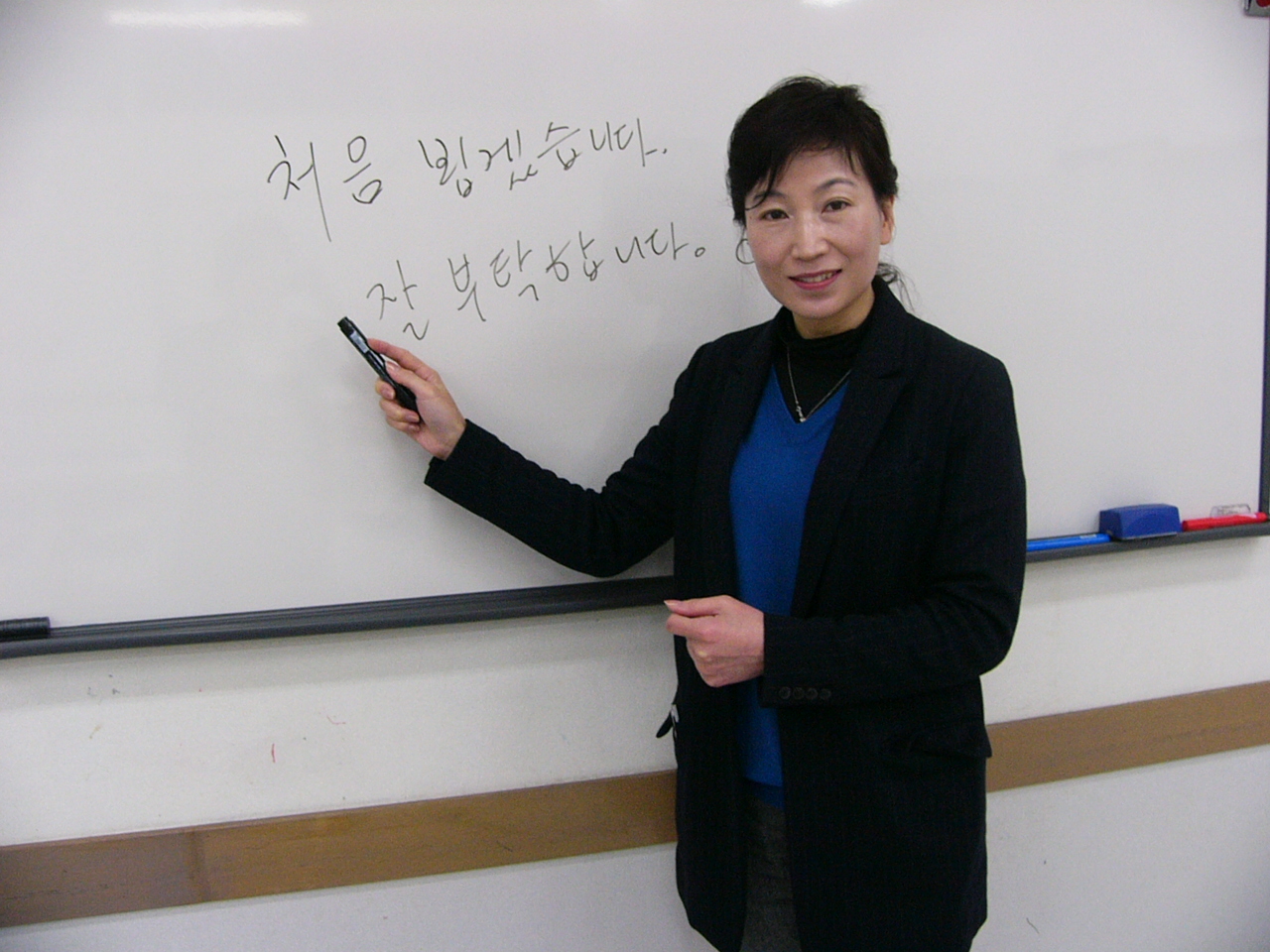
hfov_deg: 52.6
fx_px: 1284
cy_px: 476
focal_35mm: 35
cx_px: 635
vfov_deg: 40.7
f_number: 2.8
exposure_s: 1/60
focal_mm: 4.6
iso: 150
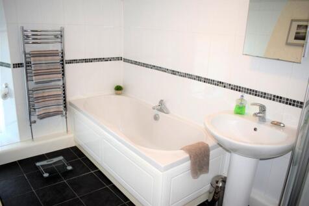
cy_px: 103
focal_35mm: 27
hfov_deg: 67.4
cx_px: 154
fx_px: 232
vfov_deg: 47.9
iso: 800
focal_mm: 18
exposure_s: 1/80
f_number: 4.5
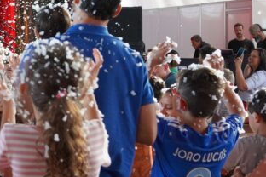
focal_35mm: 105
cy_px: -7
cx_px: -150
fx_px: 776
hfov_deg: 17.3
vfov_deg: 12.9
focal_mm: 28
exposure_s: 1/160
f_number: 4
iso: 1600
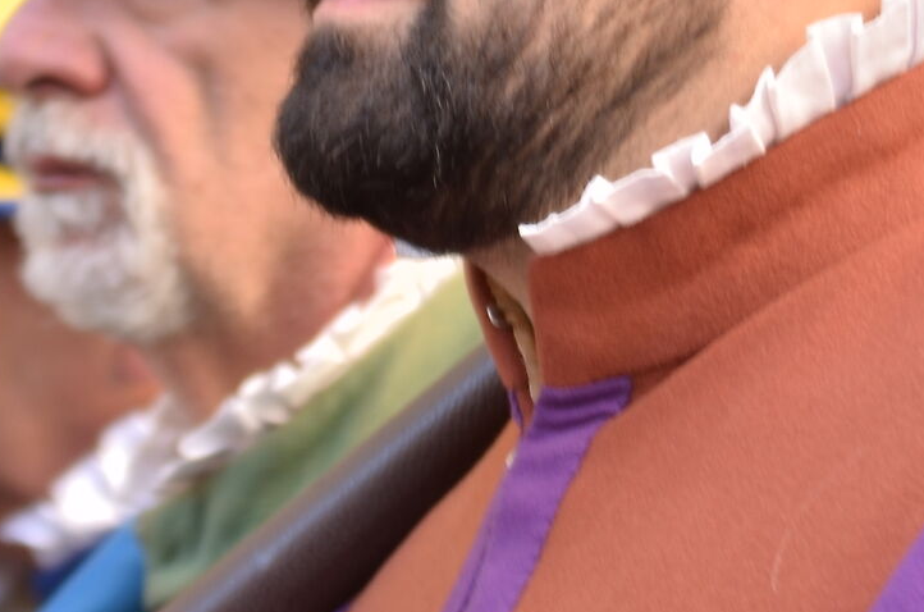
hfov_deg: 5.9
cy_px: 10
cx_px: 738
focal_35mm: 349
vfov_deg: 3.9
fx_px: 8938
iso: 100
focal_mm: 70
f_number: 4
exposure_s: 1/50
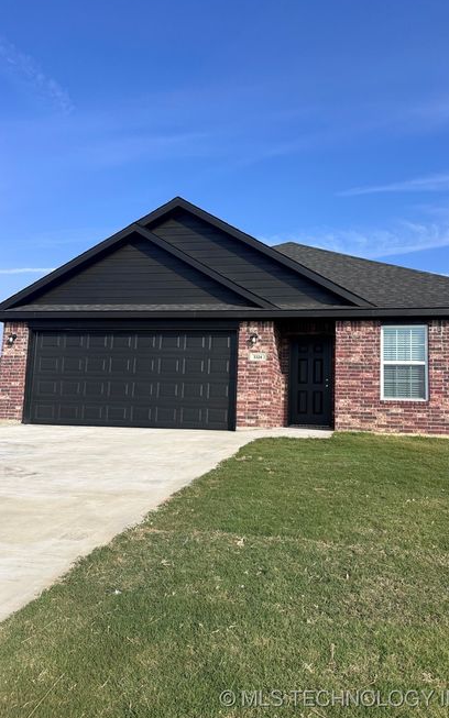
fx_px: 509
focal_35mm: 26
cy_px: 354
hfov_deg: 47.4
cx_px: 256
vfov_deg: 70.4
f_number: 1.78
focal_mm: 6.86
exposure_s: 1/4184
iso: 80
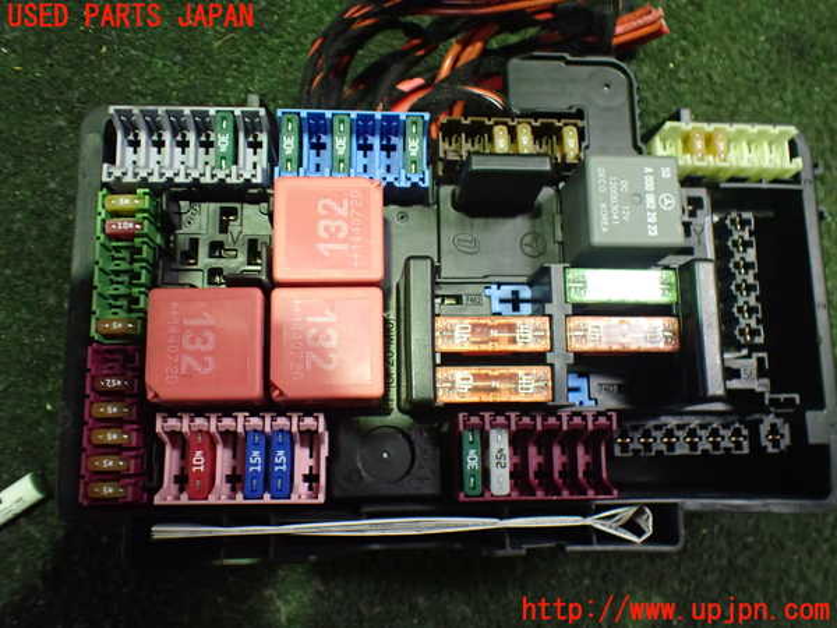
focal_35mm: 30
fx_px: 725
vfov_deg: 46.8
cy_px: 314
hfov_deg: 60.0
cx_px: 418
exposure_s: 1/30
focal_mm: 5.4
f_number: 2.3
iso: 800
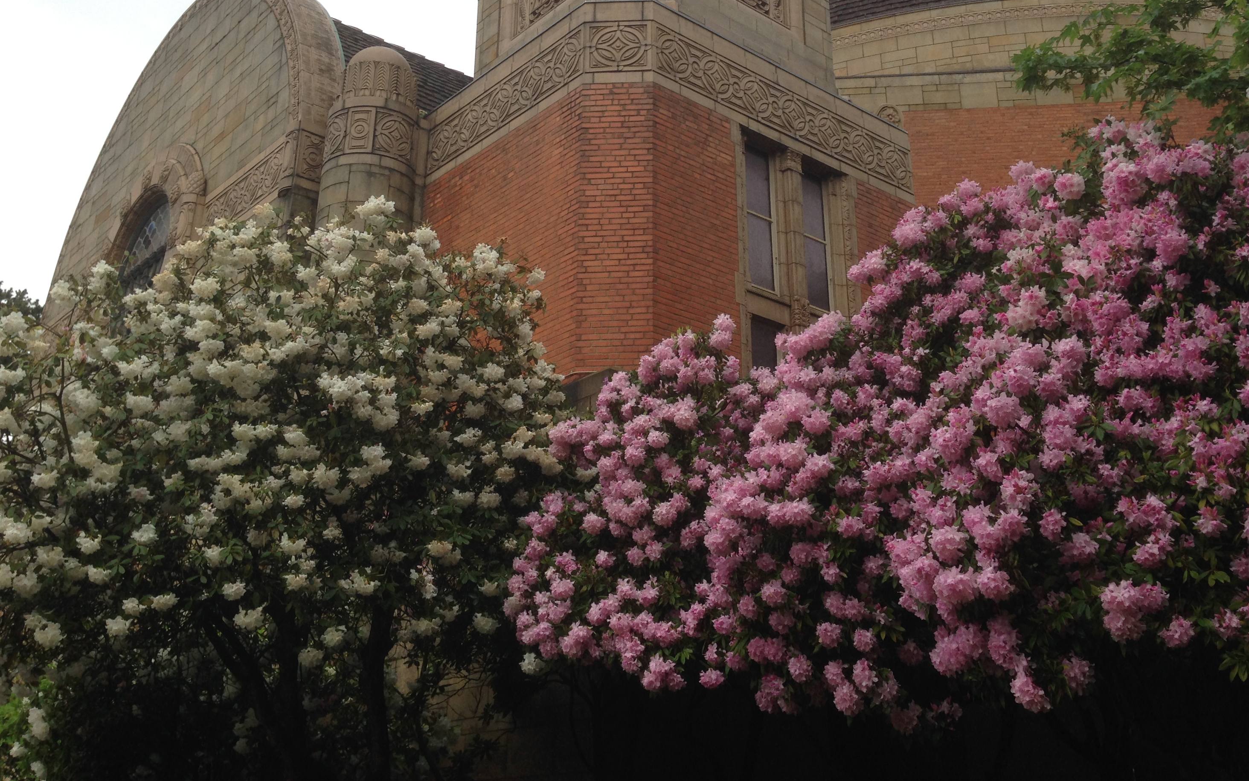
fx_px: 1328
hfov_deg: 50.3
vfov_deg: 32.5
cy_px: 260
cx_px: 669
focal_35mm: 39
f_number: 2.4
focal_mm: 4.12
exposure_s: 1/218
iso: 50
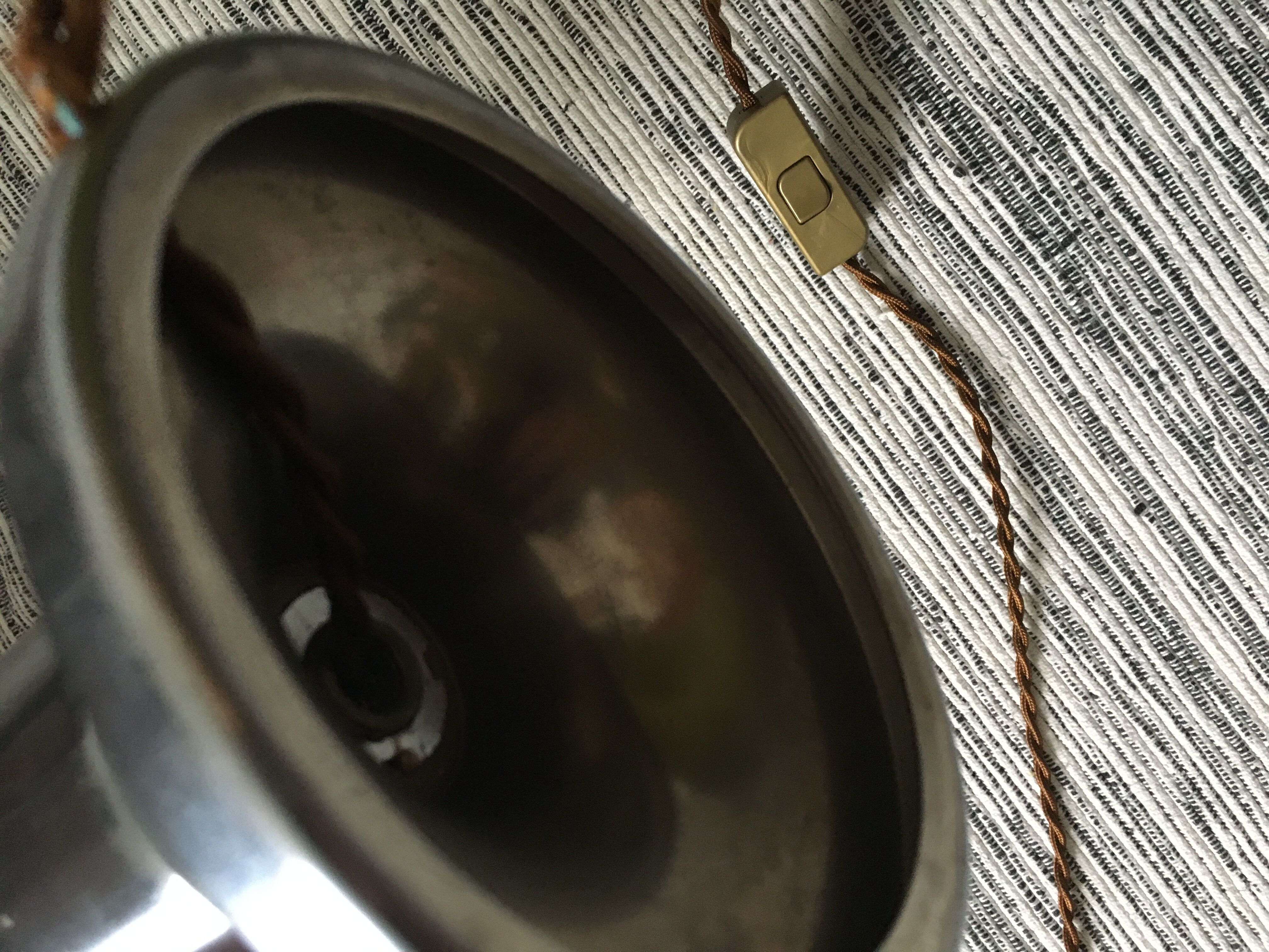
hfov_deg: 61.7
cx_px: 634
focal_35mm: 29
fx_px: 1063
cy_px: 476
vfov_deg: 48.2
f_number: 2.2
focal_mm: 4.15
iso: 200
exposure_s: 1/17
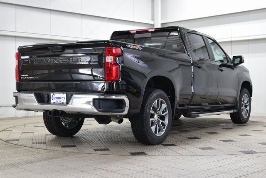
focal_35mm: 54
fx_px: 399
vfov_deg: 25.1
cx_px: 133
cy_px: 89
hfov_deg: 36.9
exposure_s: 1/15
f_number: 6.3
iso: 640
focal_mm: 36
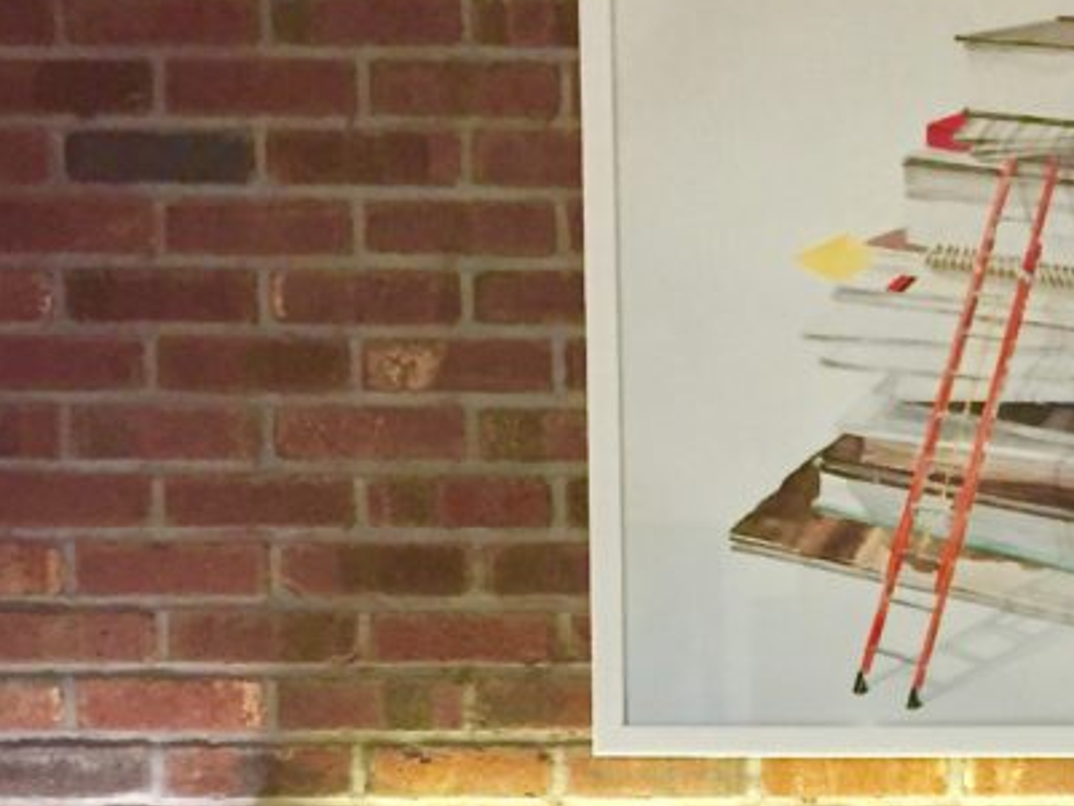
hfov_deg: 24.9
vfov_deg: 19.0
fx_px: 2297
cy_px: 913
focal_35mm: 74
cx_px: 1103
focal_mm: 4.15
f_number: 2.2
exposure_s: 1/15
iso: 250
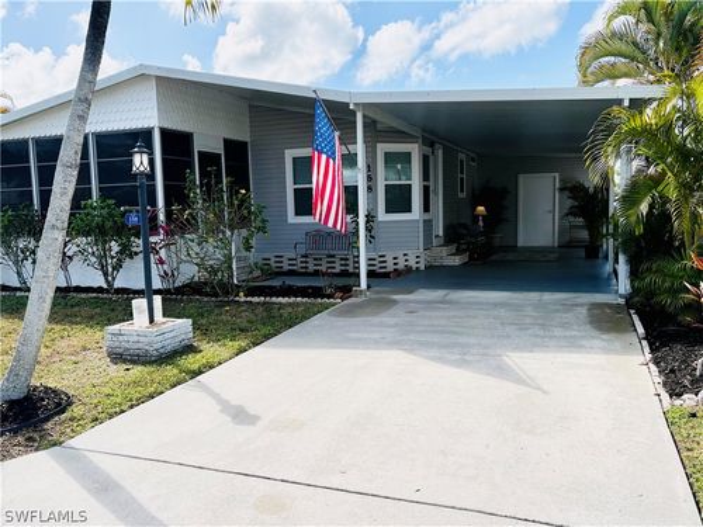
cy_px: 264
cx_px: 352
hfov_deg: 67.3
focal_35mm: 26
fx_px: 528
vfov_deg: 53.1
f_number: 1.6
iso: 64
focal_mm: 5.96
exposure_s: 1/4608
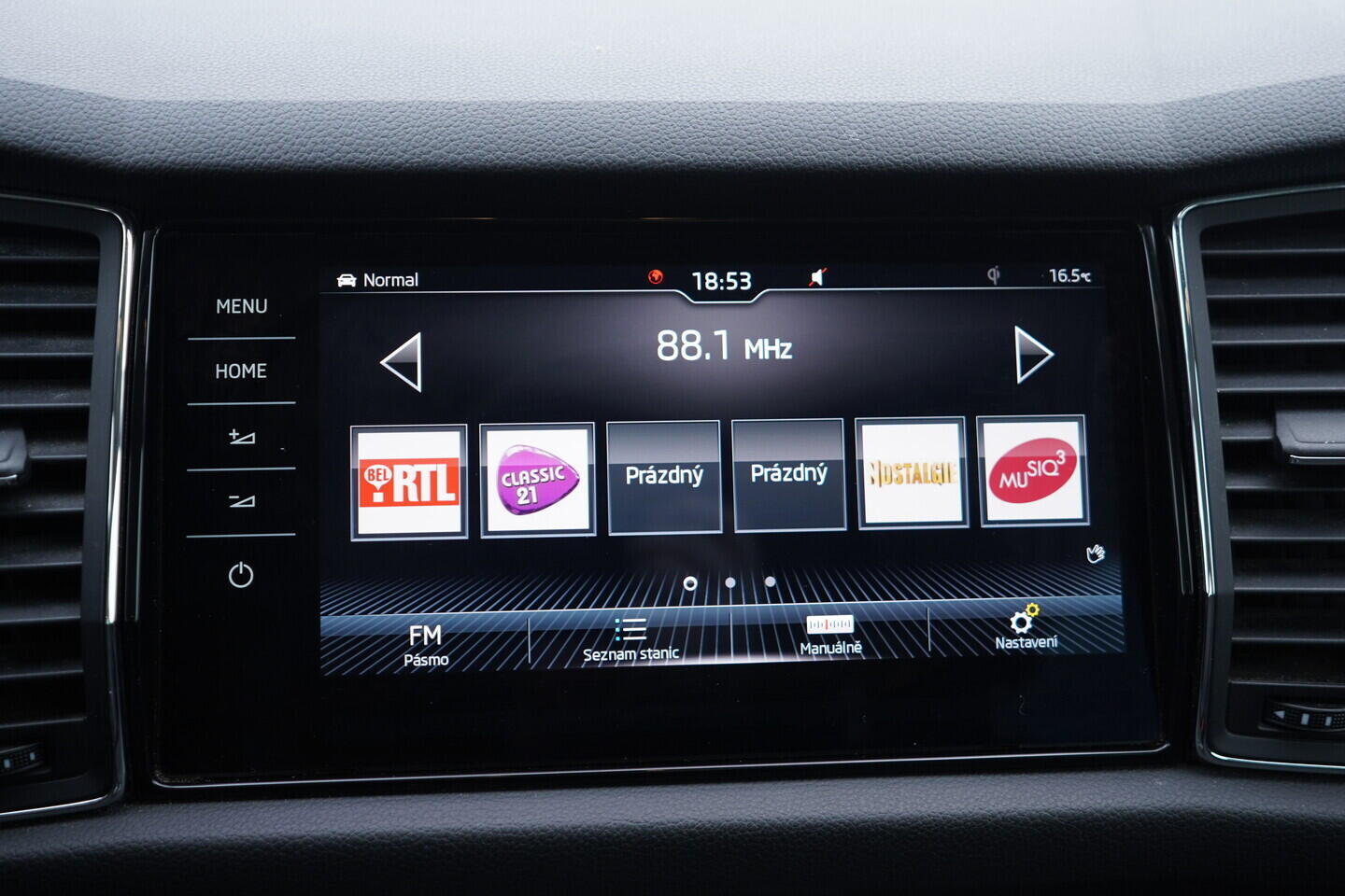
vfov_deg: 36.9
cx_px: 672
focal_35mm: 36
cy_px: 448
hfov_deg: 53.1
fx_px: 1345
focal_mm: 24
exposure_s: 1/40
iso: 250
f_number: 2.8
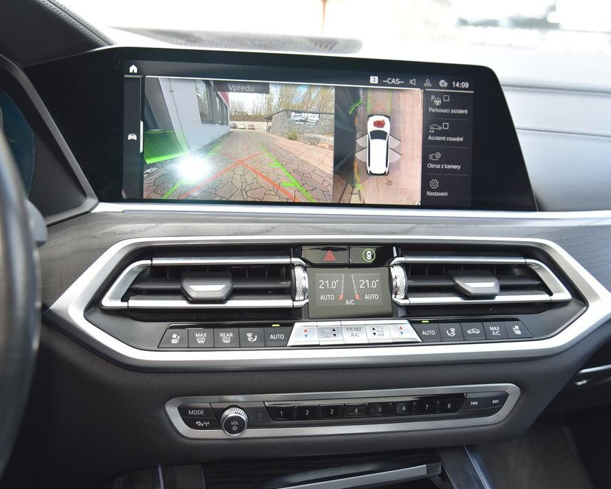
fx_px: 633
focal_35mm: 35
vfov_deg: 42.2
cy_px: 245
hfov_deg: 51.4
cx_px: 273
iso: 500
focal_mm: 31
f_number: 4.5
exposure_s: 1/125
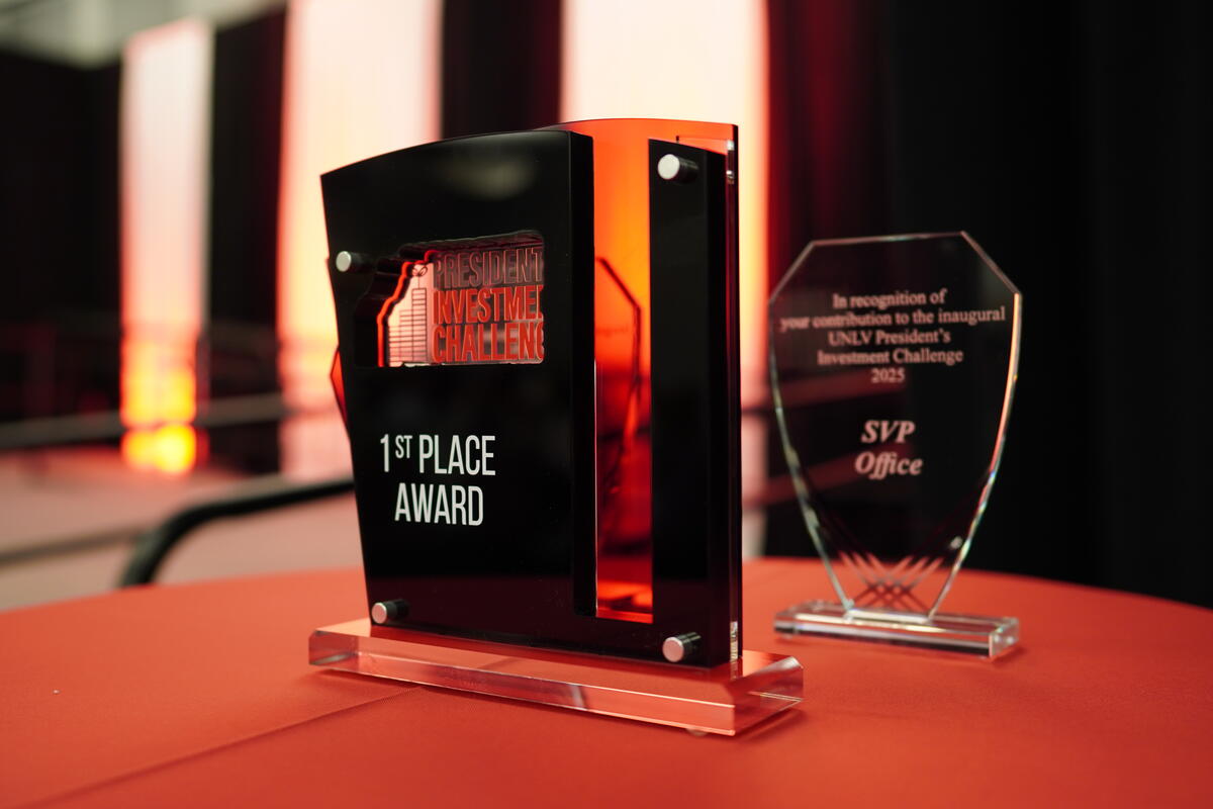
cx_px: 606
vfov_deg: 36.9
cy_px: 404
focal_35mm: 36
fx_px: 1213
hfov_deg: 53.1
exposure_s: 1/40
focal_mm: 24
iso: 200
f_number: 1.4
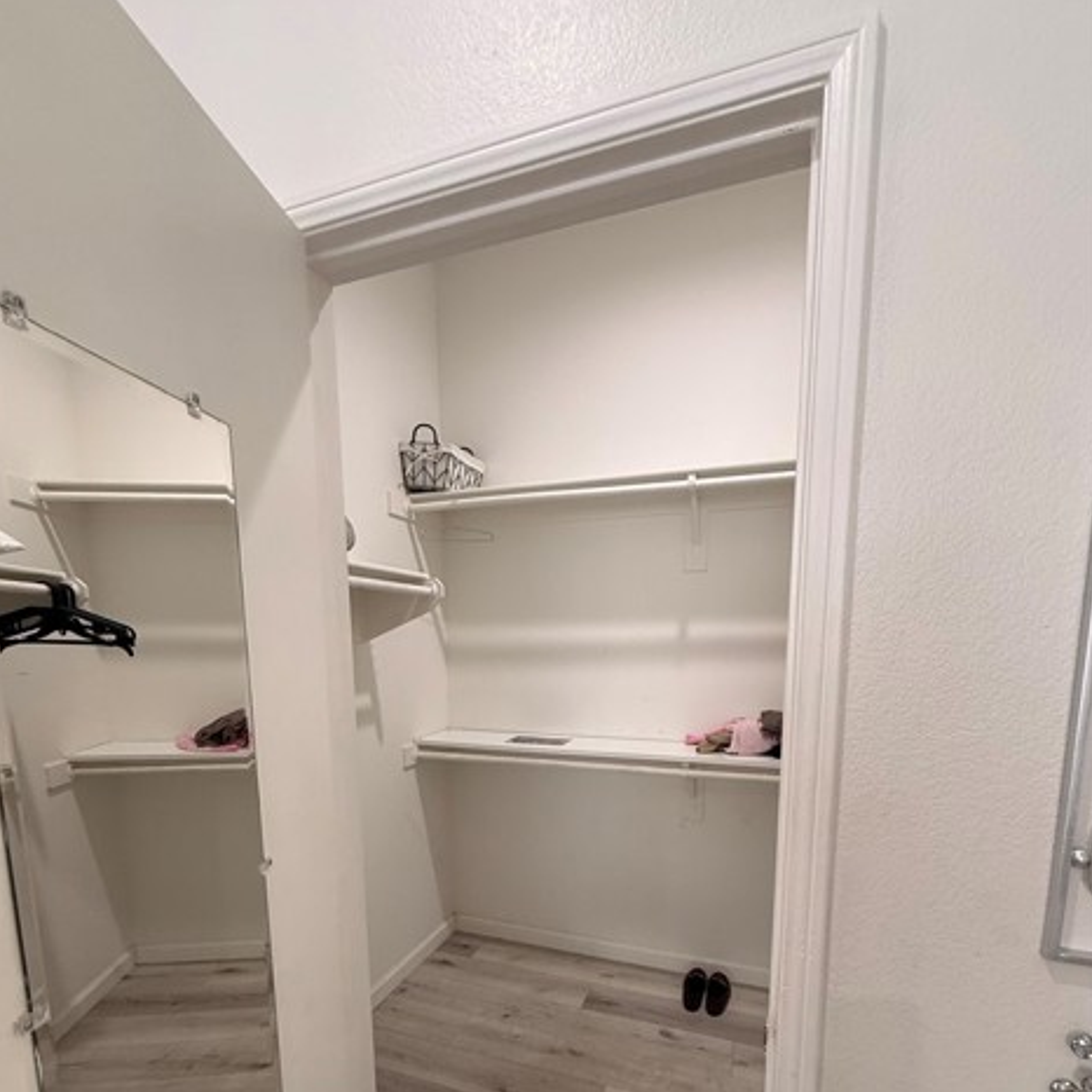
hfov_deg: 84.0
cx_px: 539
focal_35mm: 17
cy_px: 722
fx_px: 607
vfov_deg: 81.3
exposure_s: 1/60
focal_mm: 2.22
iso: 200
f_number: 2.2
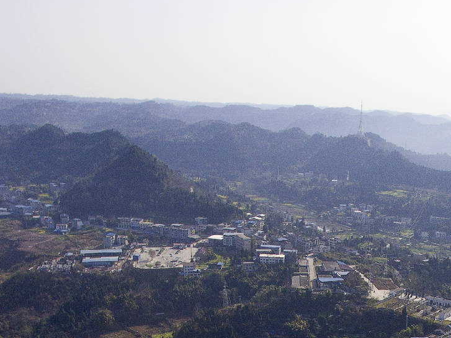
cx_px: 357
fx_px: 573
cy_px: 370
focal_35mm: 44
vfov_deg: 29.7
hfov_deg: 41.2
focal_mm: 3.61
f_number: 2.8
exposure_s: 1/1500
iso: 100
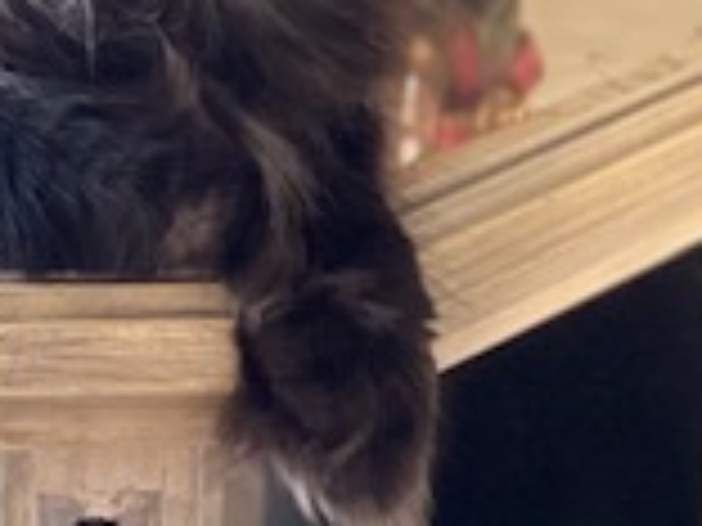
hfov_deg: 8.8
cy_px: -112
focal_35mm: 214
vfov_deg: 6.9
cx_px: -675
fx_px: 4340
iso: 250
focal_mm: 6
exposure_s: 1/62
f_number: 2
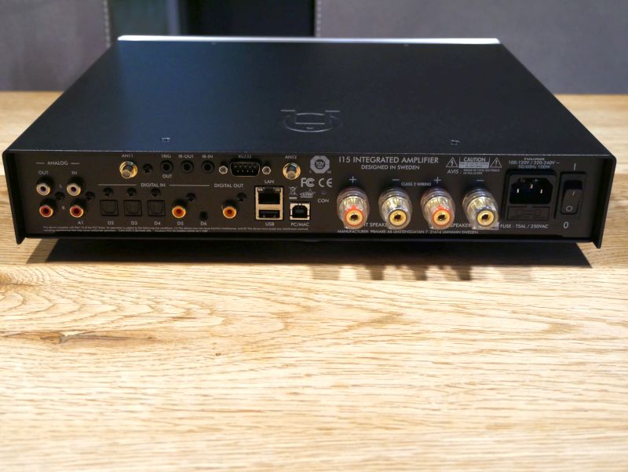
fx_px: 762
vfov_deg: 34.4
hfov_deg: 44.8
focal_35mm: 42
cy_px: 236
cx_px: 314
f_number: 4
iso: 1600
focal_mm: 21
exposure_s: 1/60
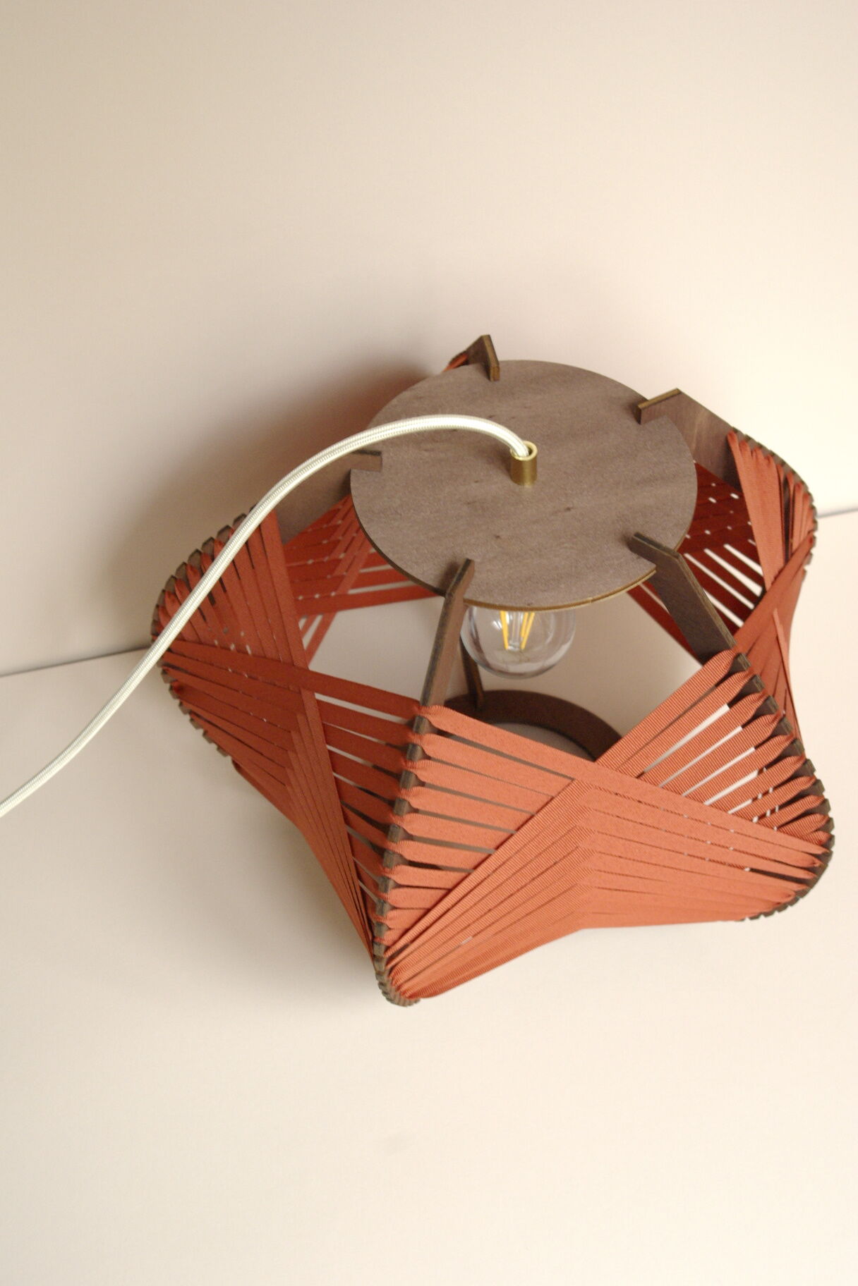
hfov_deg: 23.8
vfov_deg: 35.1
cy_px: 643
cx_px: 429
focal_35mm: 57
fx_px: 2038
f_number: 5.6
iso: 1000
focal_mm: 38
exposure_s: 1/30
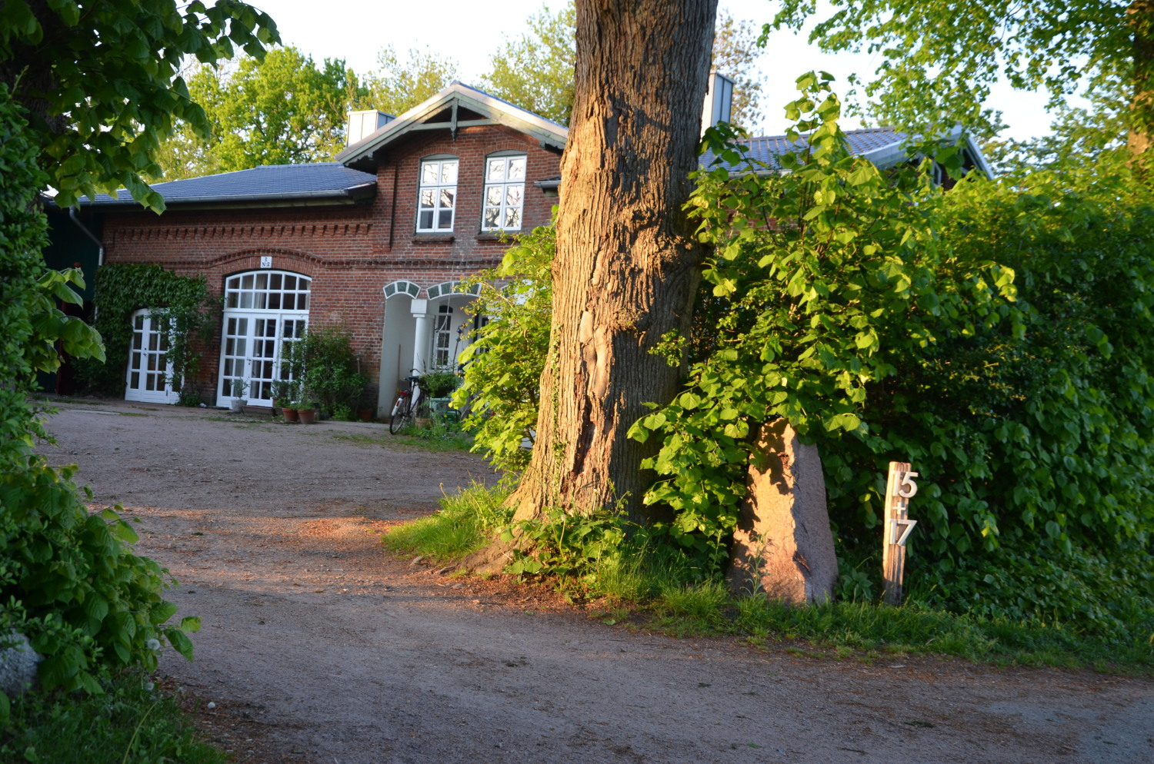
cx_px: 577
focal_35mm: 42
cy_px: 382
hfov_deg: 46.5
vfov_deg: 31.8
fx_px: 1344
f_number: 5.6
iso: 400
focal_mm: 28
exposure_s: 1/125
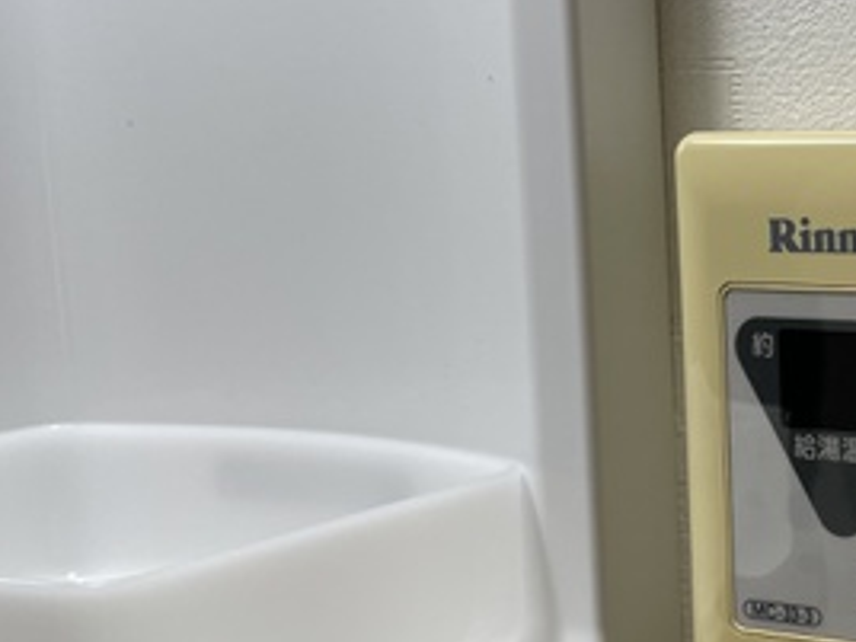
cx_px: 974
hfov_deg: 26.1
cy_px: 458
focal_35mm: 68
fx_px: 1682
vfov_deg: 21.5
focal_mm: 4.2
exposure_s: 1/120
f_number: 1.6
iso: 40
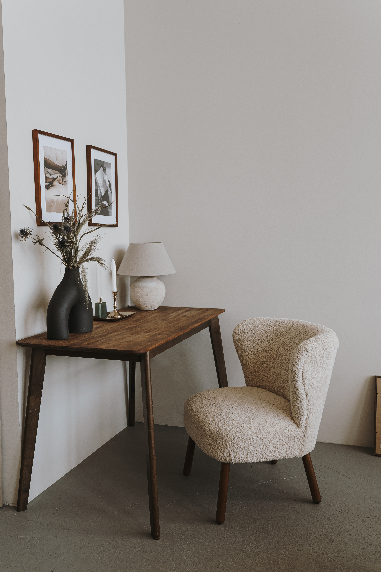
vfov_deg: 54.4
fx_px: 556
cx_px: 190
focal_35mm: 35
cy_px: 286
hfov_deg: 37.9
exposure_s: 1/100
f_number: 5
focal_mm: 35
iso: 400
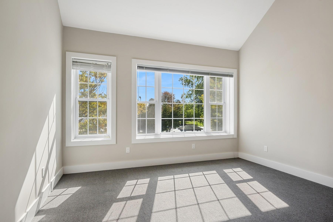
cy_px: 111
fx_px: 171
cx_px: 166
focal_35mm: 18
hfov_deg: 88.4
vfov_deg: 65.9
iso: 500
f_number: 8
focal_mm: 18.5
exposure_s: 1/160
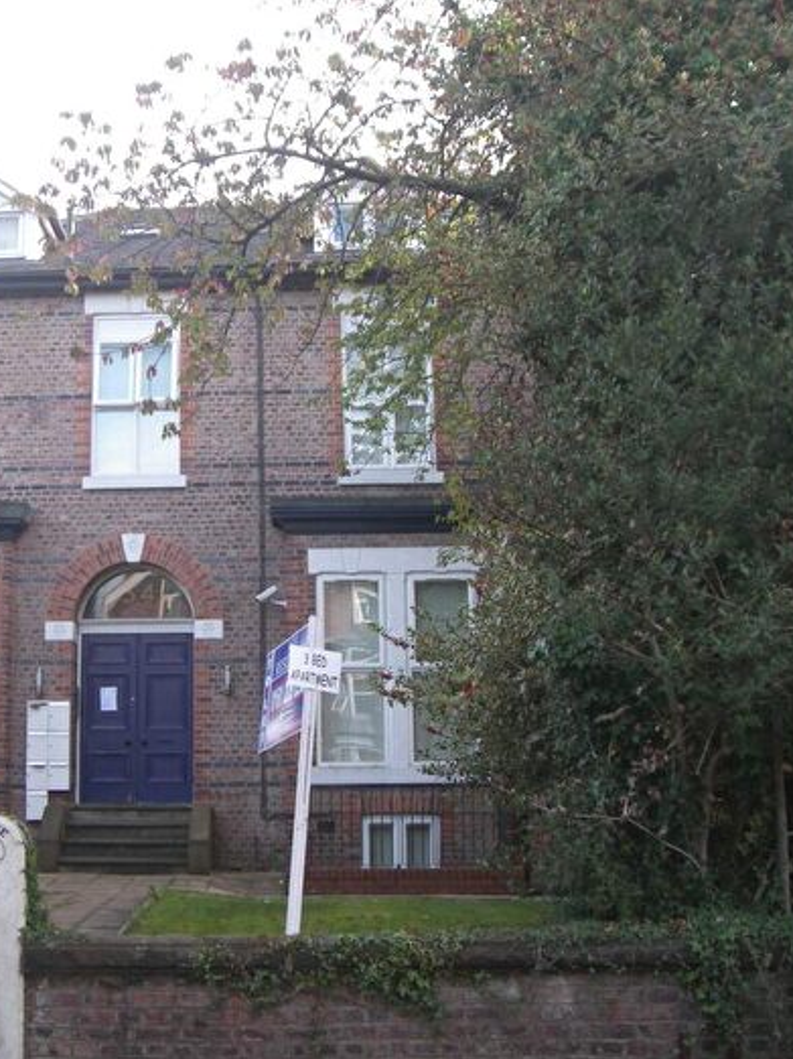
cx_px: 227
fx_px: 1559
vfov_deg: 37.5
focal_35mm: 51
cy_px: 528
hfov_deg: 28.2
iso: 64
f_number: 2.7
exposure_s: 1/80
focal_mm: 6.2
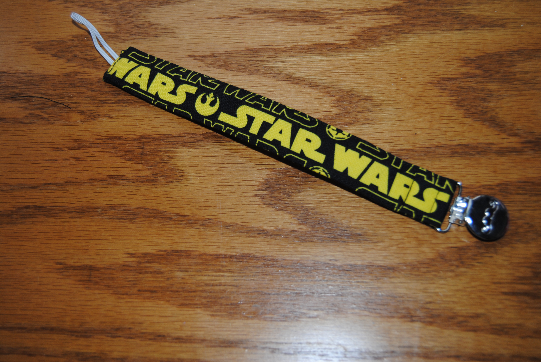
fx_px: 587
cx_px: 270
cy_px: 181
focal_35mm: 39
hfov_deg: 49.5
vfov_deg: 34.3
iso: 200
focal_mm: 26
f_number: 4
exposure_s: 1/60
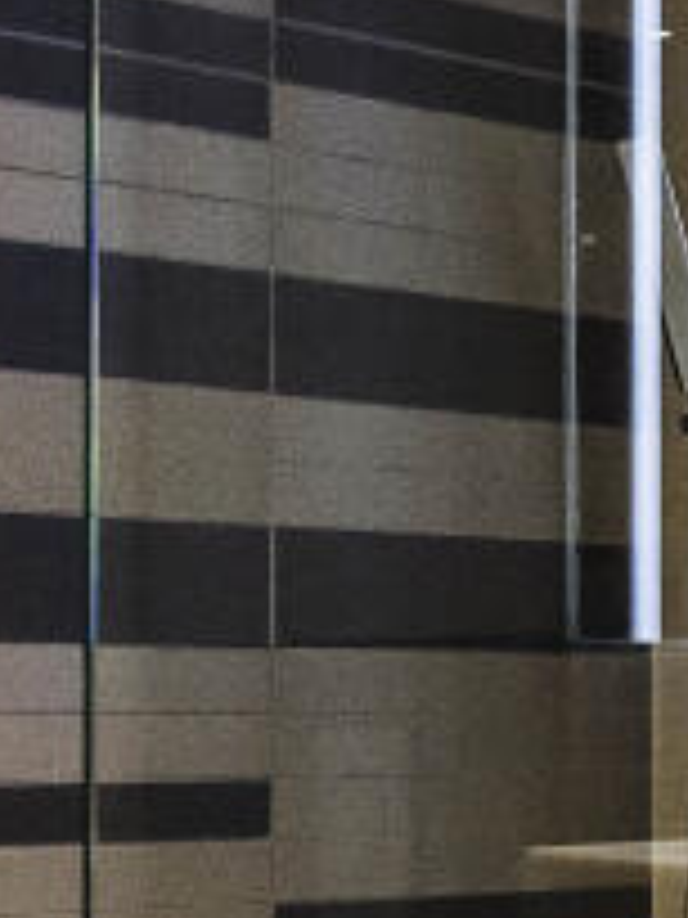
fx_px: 2104
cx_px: 409
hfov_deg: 18.6
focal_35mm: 79
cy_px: 531
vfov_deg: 24.6
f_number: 7.1
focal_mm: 11
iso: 640
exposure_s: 1/30
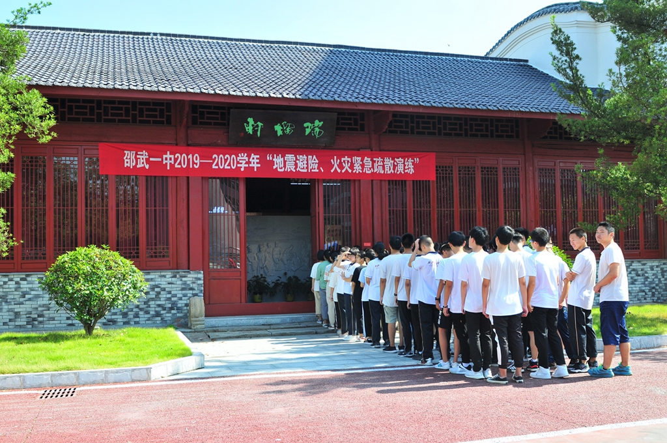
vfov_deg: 36.8
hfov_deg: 53.2
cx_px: 334
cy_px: 222
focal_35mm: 36
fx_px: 666
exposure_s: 1/320
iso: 200
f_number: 5.6
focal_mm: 24
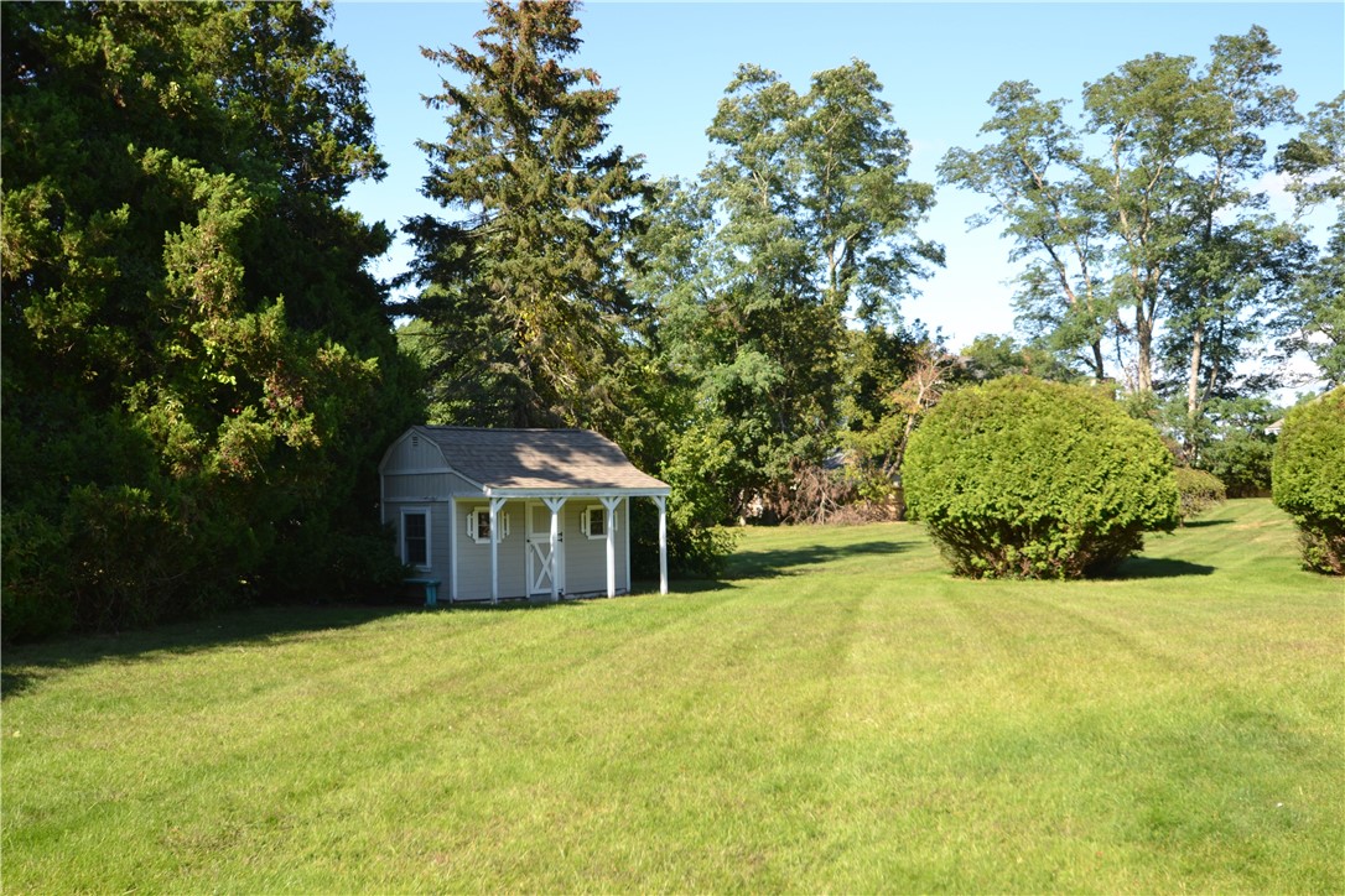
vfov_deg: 36.9
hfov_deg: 53.1
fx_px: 1345
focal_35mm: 36
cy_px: 448
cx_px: 672
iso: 100
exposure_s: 1/200
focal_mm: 24
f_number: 5
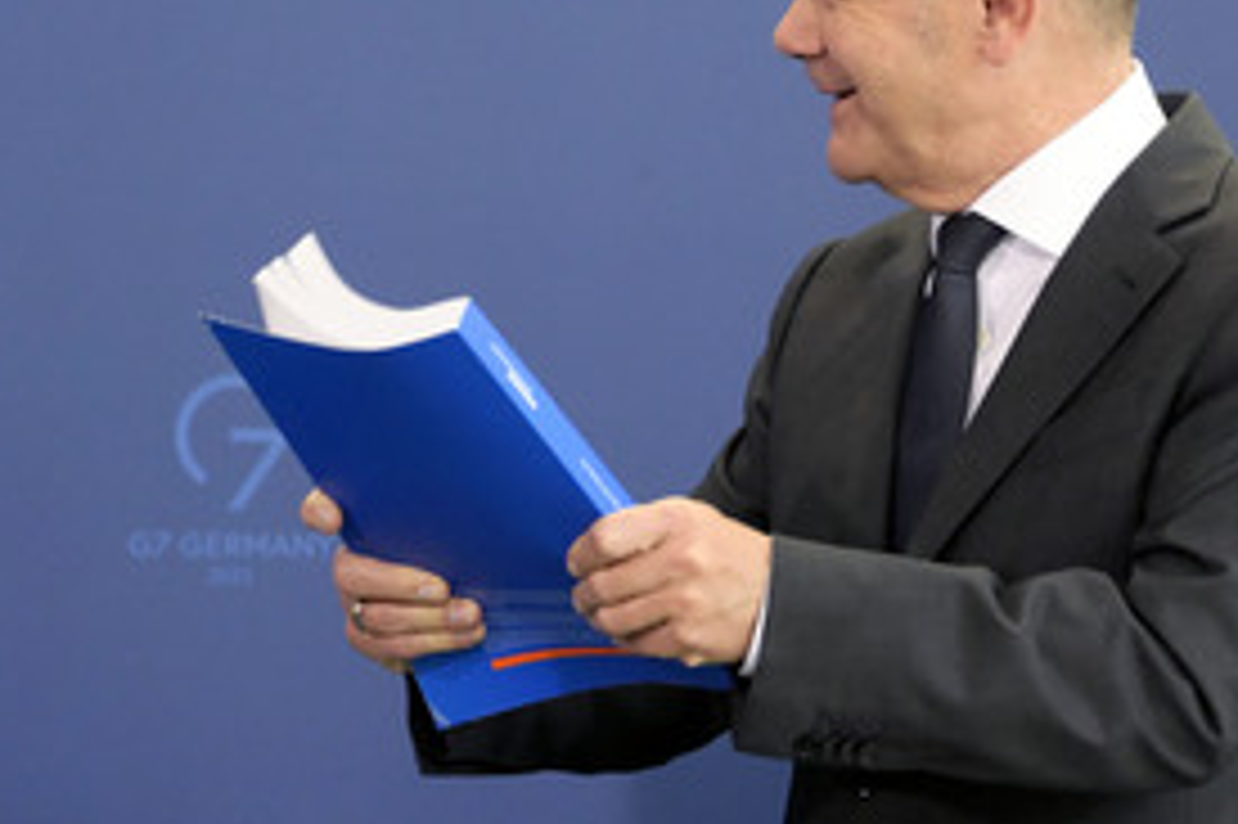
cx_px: 889
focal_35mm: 221
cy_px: 347
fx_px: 7595
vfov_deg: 6.2
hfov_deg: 9.3
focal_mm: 135
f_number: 5.6
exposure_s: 1/500
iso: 8000
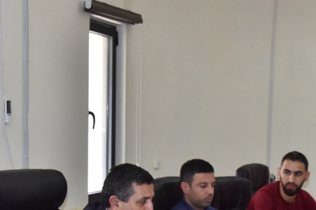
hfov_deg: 23.8
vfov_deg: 15.8
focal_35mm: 85
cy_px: 194
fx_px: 746
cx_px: 217
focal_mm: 38
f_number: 8
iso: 3200
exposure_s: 1/250
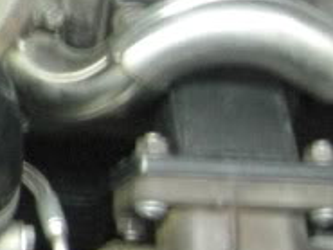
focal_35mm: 210
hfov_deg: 8.4
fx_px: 2021
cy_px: -11
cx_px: -527
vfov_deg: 7.1
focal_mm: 7.9
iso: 800
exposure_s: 1/10
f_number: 2.8
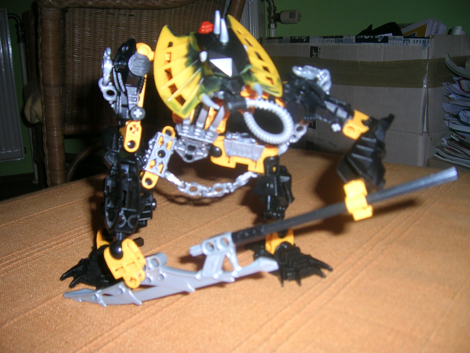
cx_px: 235
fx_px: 475
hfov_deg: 52.6
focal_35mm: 35
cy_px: 176
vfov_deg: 40.7
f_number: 2.8
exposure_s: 1/60.1
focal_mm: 5.4
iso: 50
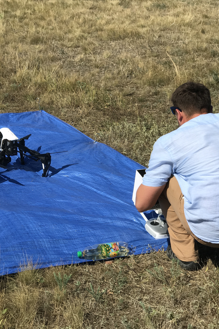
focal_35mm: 80
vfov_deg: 25.4
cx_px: 46
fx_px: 730
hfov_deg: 16.9
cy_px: 163
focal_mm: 6.6
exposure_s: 1/1168
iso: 20
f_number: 2.8
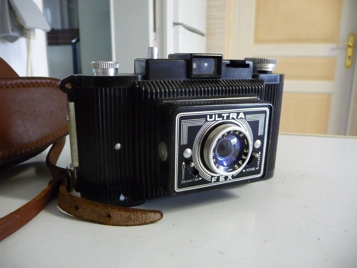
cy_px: 134
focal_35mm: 28
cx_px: 178
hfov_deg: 63.4
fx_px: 289
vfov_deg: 49.7
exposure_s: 1/30
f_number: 3.3
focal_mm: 4.7
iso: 800
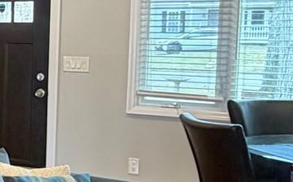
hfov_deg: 20.7
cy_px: 91
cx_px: -151
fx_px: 678
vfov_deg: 15.3
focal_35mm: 85
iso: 200
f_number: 2.2
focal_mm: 2.22
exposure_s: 1/60
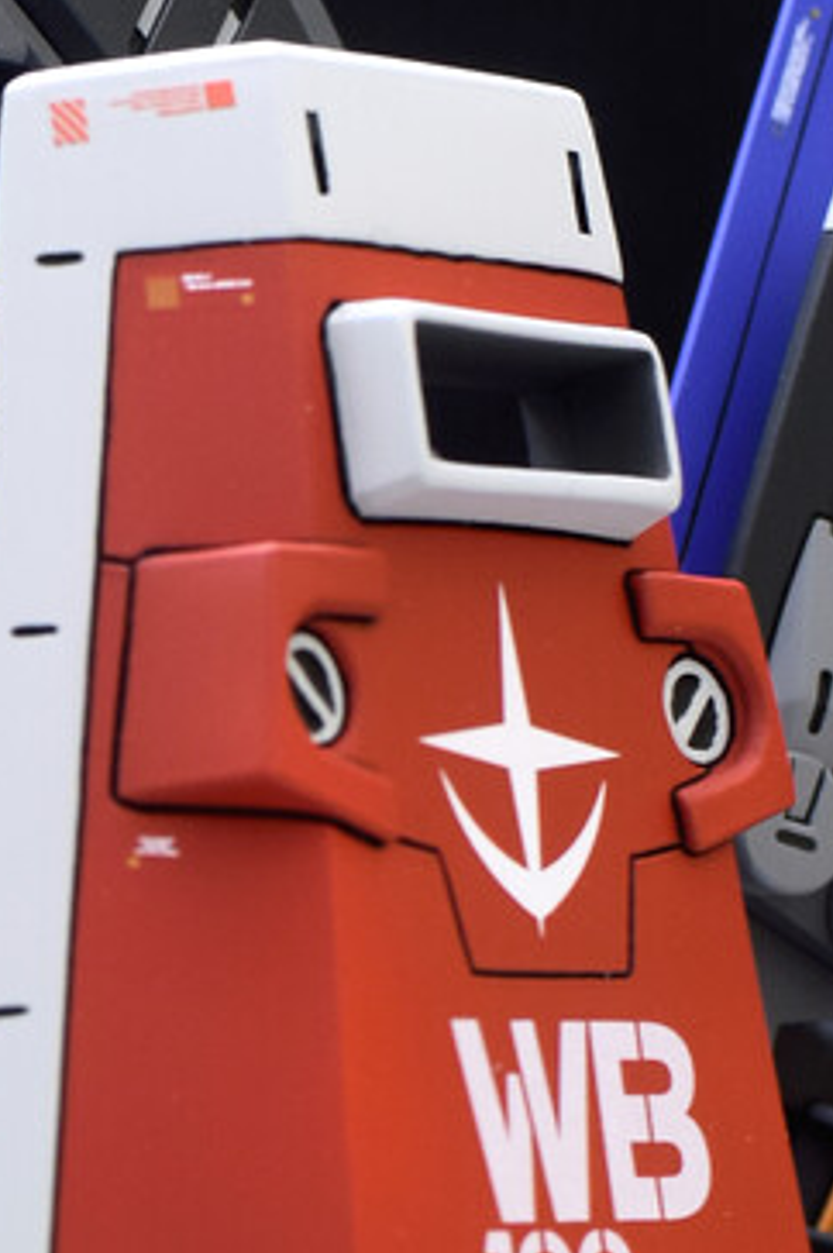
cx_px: -565
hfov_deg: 6.9
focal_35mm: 195
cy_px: 1188
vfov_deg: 10.5
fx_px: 6775
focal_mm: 35
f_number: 8
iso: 400
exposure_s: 1/100
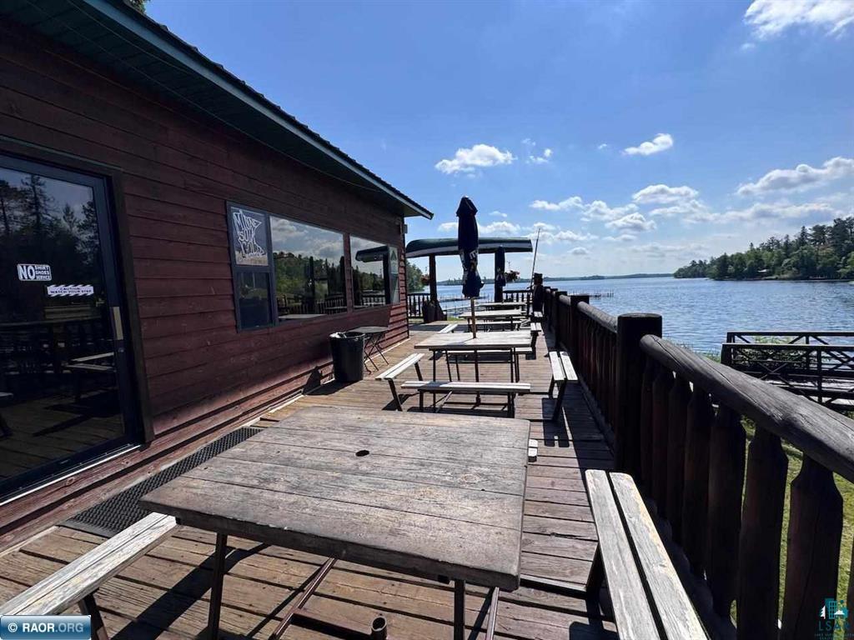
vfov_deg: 85.7
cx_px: 427
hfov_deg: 102.1
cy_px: 320
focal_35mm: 14
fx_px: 345
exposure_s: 1/2674
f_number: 2.2
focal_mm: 2.22
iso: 50
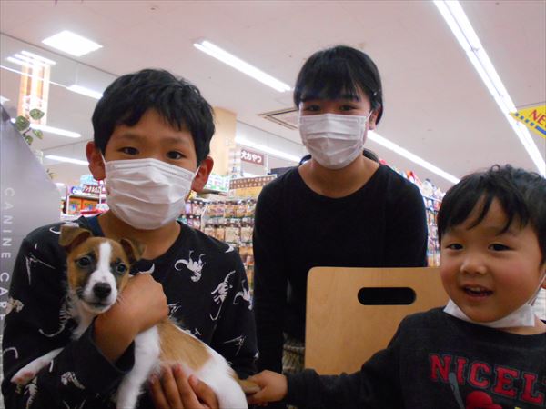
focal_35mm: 30
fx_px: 473
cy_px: 204
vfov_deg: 46.8
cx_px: 273
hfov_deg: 60.0
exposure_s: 1/100
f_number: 3.4
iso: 800
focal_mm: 5.1
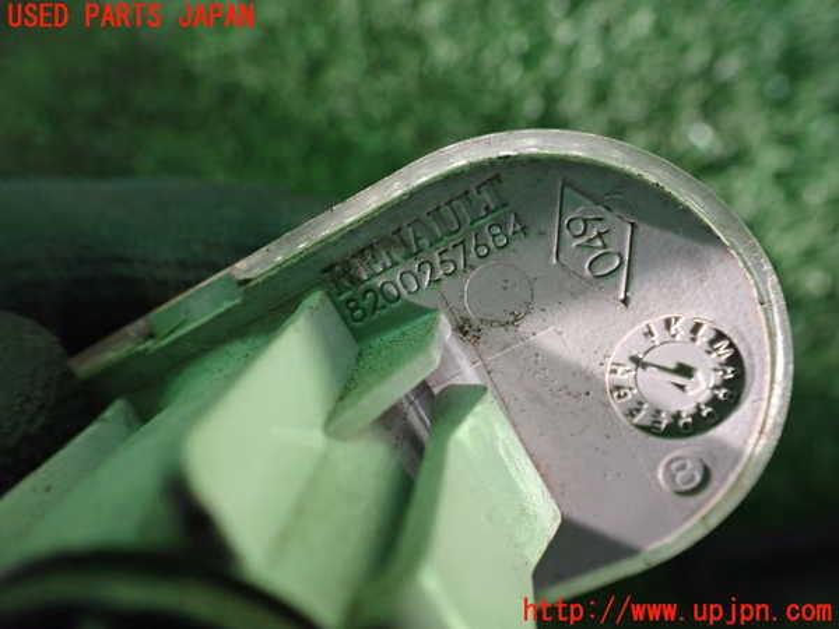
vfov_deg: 46.8
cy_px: 314
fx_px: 727
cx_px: 420
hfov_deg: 60.0
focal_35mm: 30
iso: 640
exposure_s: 1/125
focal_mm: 5.4
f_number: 2.3
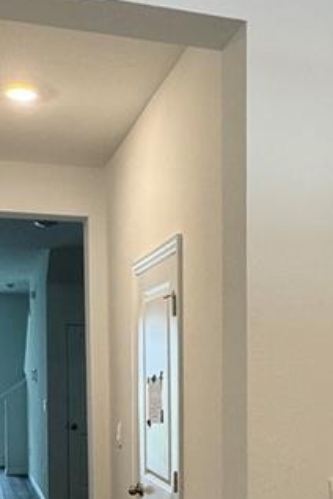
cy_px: 406
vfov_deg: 35.0
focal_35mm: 55
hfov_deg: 24.5
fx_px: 763
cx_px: 217
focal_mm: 2.22
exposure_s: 1/120
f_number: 2.2
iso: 250
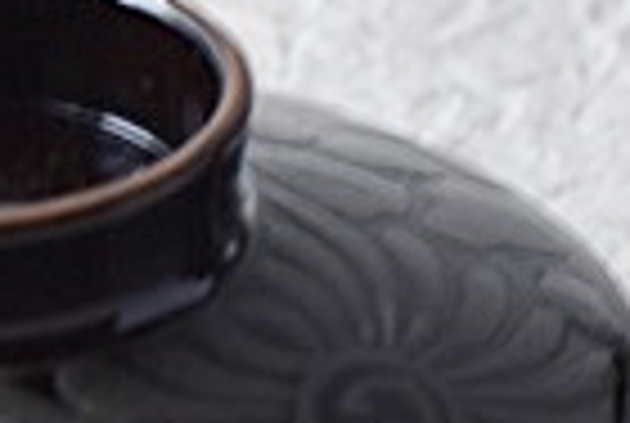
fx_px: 9281
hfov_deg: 3.9
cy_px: 184
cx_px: 922
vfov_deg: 2.6
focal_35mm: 529
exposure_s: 1/5
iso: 400
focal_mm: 55
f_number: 5.6
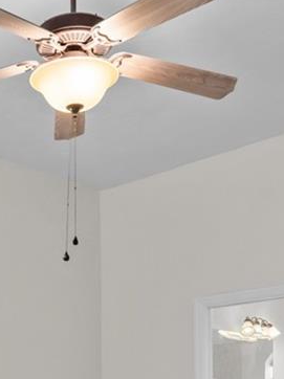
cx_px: 10
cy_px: 427
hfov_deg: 21.0
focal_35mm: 68
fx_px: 745
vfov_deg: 26.2
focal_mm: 16
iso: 200
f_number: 9
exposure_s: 1/3
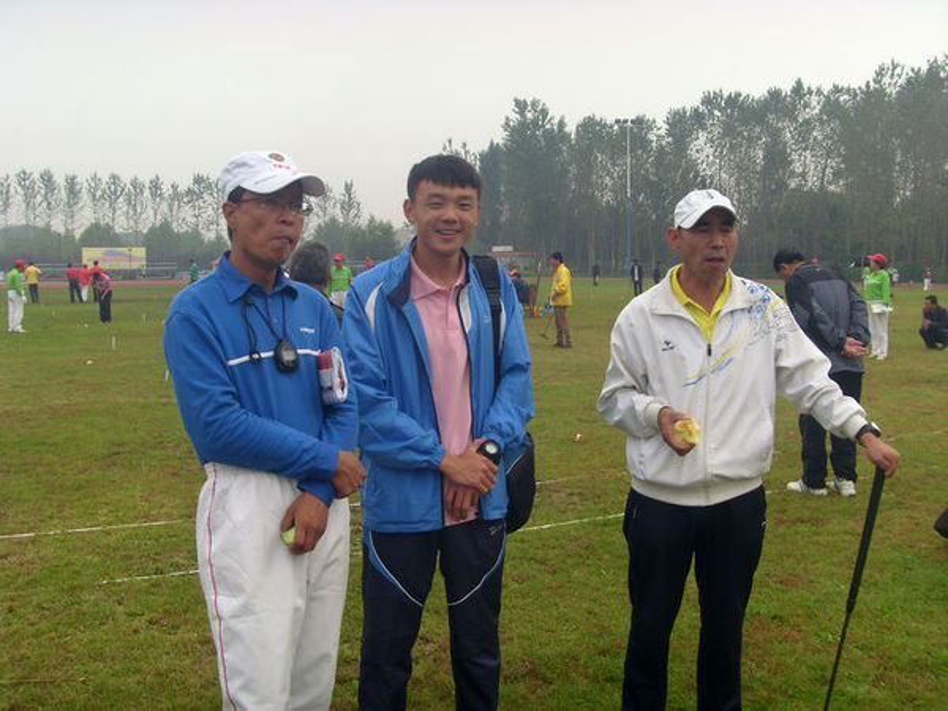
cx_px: 474
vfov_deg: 39.7
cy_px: 356
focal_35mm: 36
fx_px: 986
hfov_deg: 51.4
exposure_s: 1/250
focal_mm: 6
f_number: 3.5
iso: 80
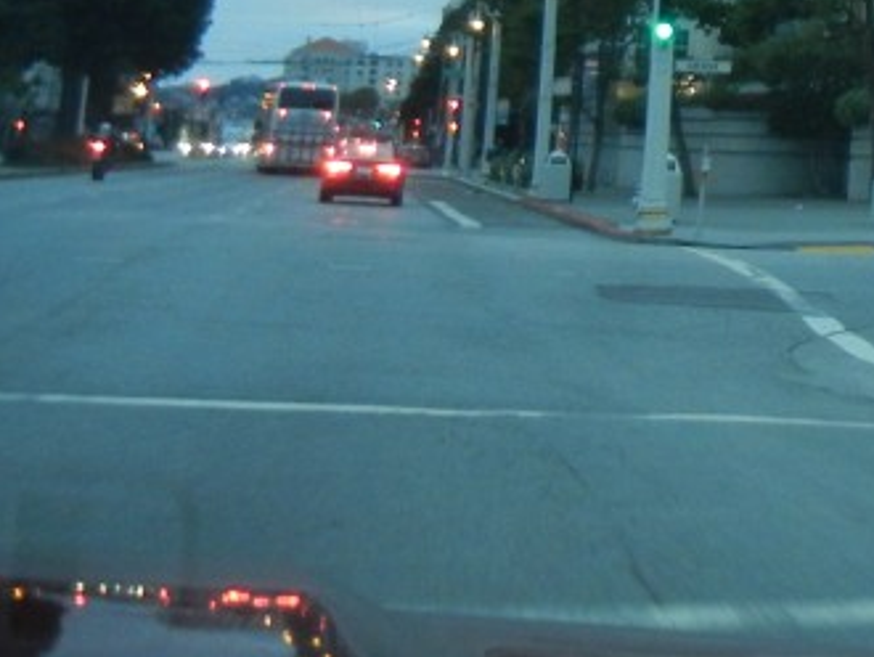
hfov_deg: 18.4
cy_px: -230
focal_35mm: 93
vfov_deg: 15.1
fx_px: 2350
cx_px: 1353
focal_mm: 5.4
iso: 400
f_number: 3.5
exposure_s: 1/56
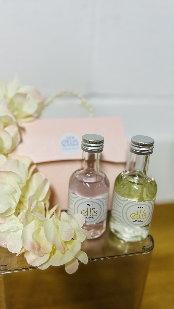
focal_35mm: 29
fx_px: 238
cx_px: 63
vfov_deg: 66.1
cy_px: 156
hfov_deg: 39.8
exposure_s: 1/50
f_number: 1.5
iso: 64
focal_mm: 5.7
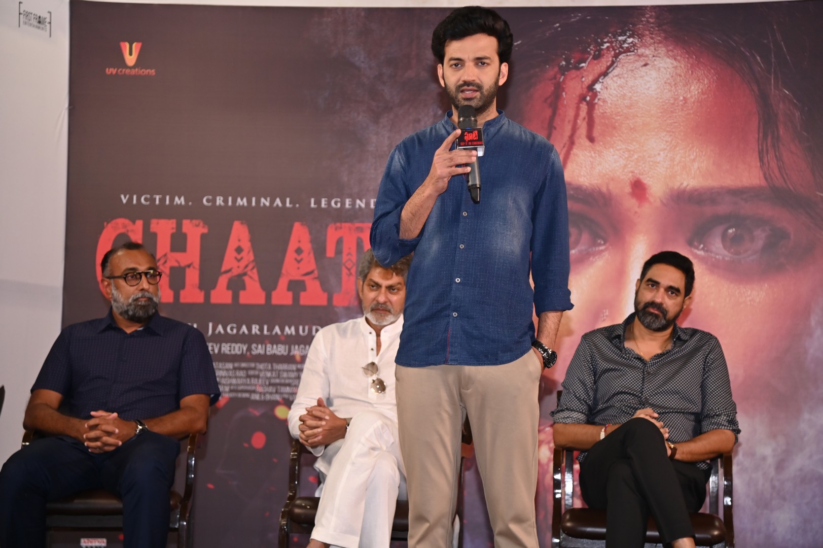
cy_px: 274
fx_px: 2102
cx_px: 412
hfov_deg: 22.2
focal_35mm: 92
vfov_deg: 14.8
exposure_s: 1/160
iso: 1250
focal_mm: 92
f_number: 4
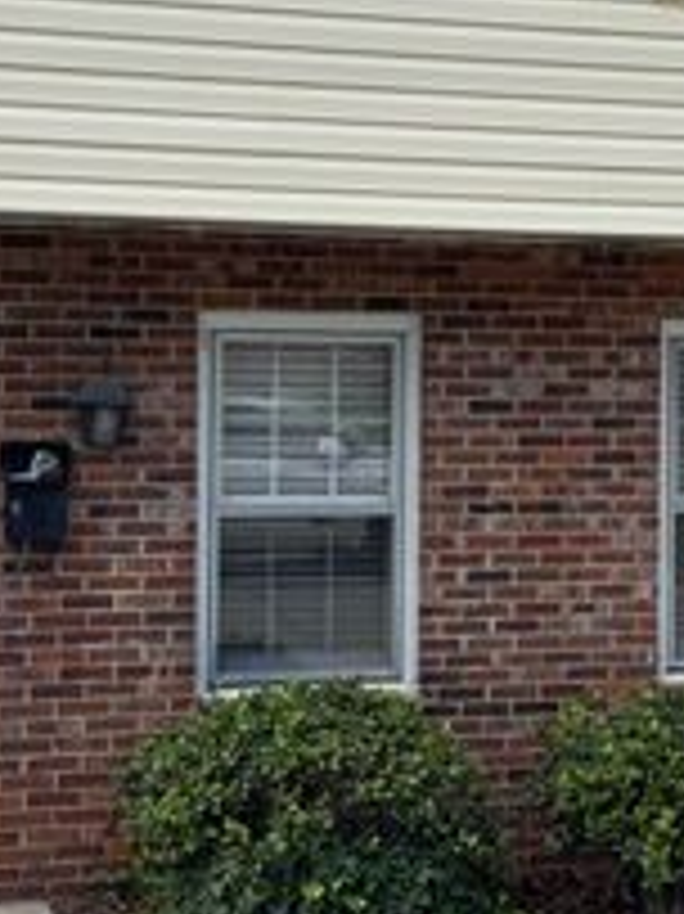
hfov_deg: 18.6
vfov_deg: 24.7
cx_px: 369
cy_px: 412
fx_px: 2084
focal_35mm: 79
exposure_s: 1/2105
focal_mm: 6.76
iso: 80
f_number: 1.78
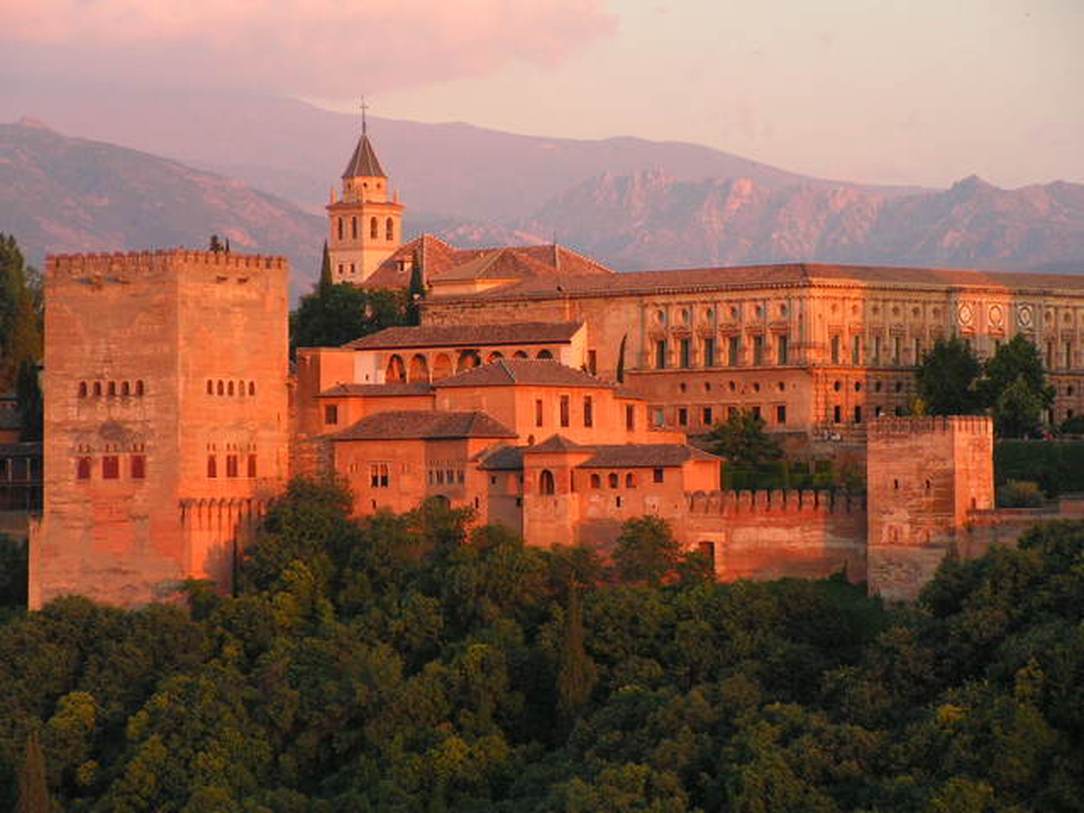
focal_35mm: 144
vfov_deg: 10.3
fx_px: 4509
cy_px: 406
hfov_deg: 13.7
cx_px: 542
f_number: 3.4
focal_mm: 24
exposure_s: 1/200
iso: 125
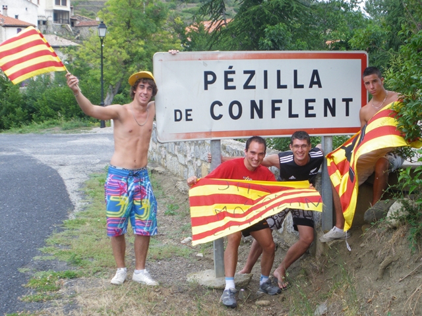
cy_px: 158
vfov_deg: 34.3
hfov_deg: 44.8
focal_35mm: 42
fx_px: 512
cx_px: 211
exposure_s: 1/200
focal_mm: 7.5
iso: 64
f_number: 4
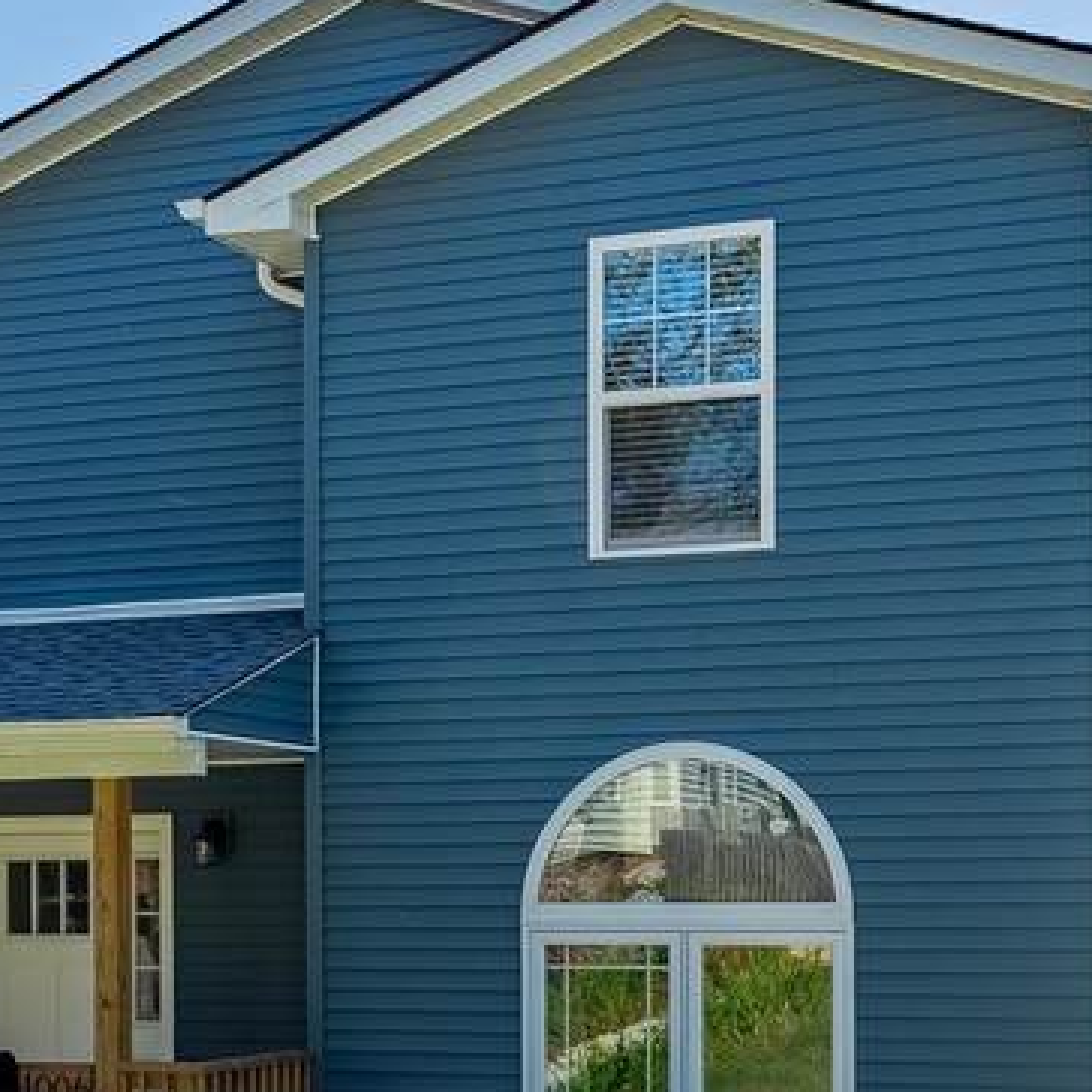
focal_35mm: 72
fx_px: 2570
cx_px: 400
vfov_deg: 23.6
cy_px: 889
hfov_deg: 23.9
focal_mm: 24
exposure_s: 1/8000
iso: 200
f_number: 7.1
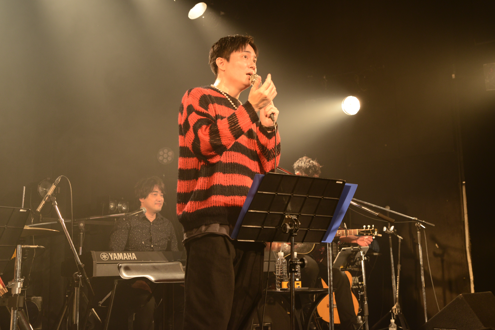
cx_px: 276
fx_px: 619
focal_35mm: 45
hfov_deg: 43.5
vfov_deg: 29.8
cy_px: 151
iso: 800
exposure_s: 1/80
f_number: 4
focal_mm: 40
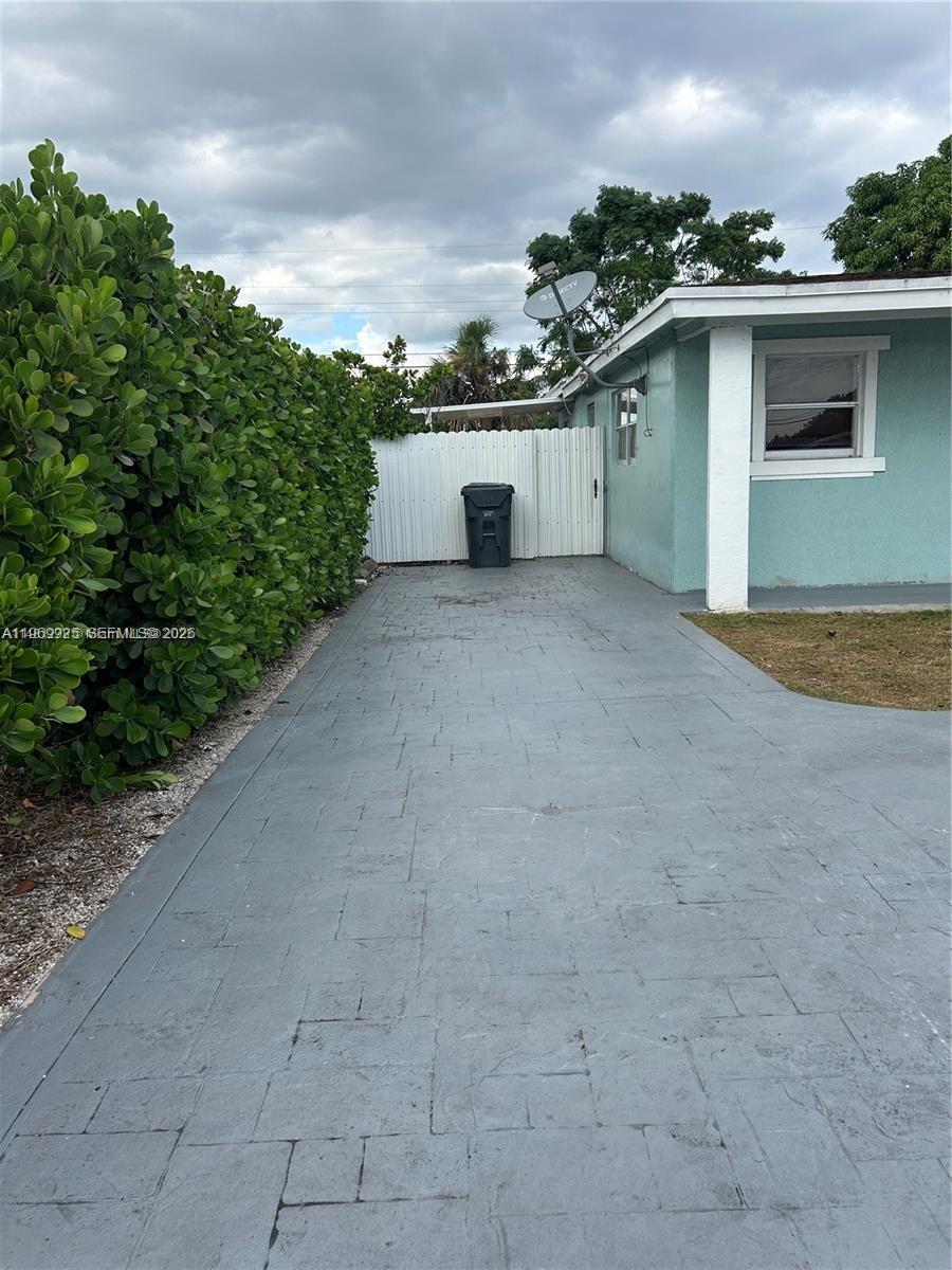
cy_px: 635
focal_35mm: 26
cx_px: 476
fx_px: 953
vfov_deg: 67.3
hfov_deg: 53.1
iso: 50
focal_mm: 5.7
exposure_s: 1/1934
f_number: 1.5
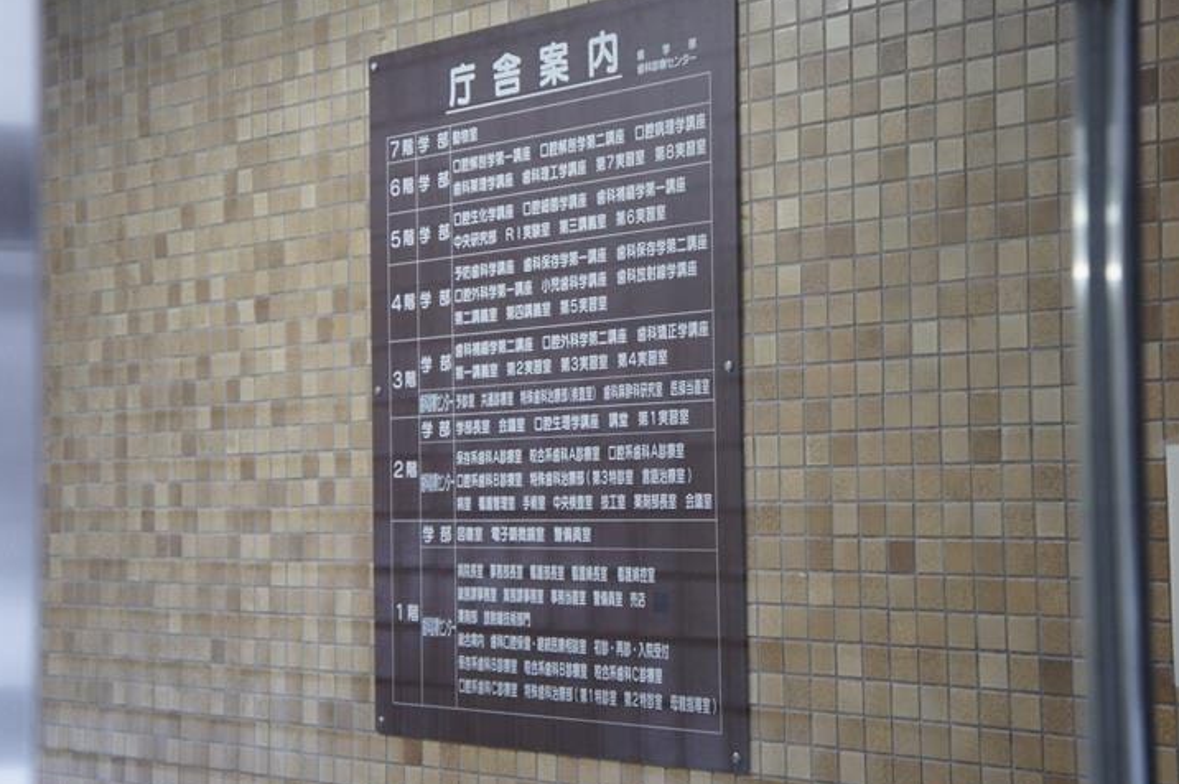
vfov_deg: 20.3
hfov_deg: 30.1
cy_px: 376
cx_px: 622
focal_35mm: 67
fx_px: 2192
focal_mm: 40
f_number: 4.5
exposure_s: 1/60
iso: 1600
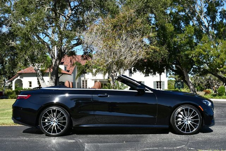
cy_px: 76
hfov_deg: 44.5
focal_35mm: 44
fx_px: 276
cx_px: 113
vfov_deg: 30.6
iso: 100
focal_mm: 22
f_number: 8
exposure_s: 1/250
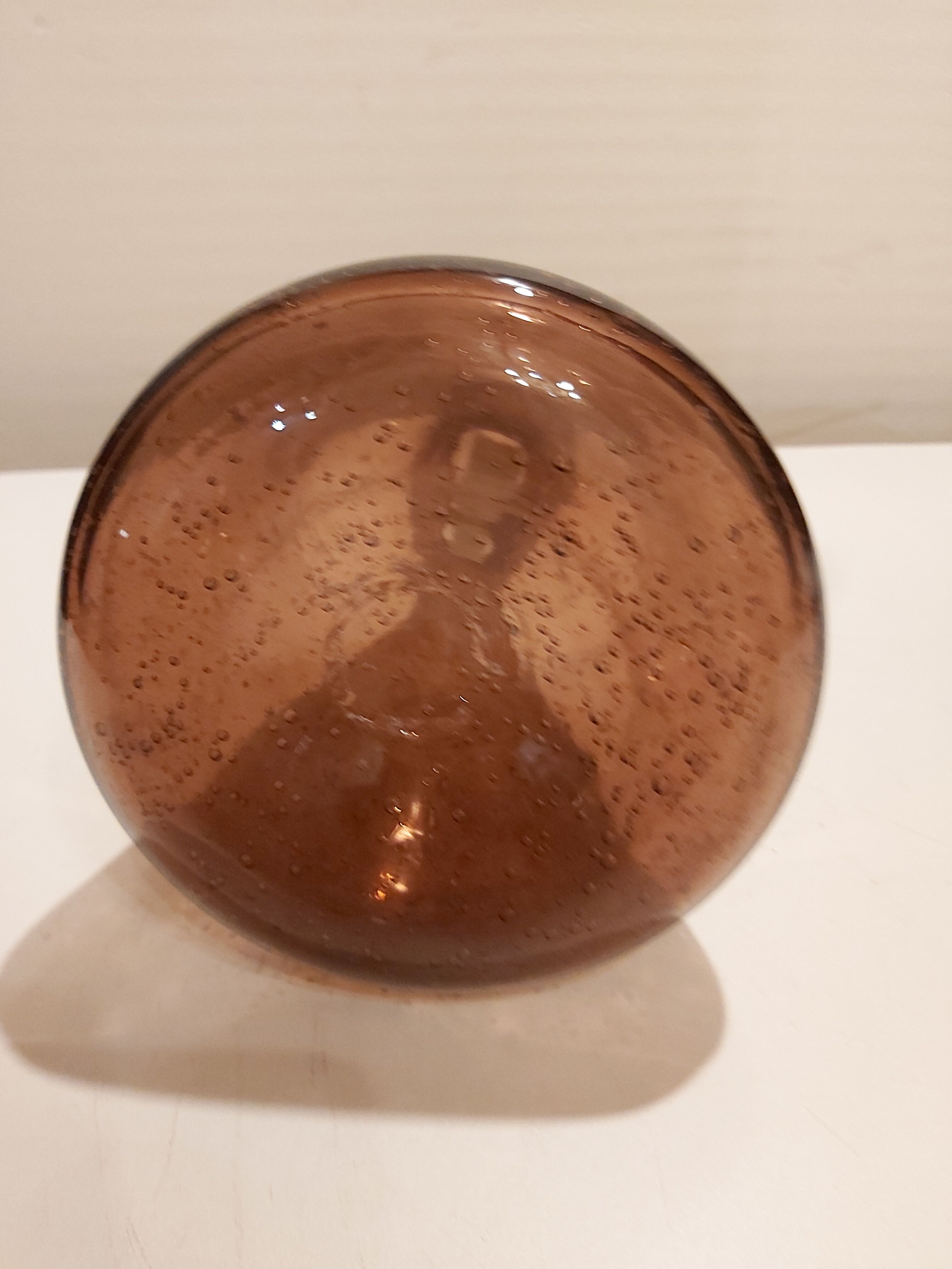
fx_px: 953
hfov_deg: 53.1
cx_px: 476
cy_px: 634
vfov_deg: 67.3
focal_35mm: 26
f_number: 1.7
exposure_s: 1/25
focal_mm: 3.92
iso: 400
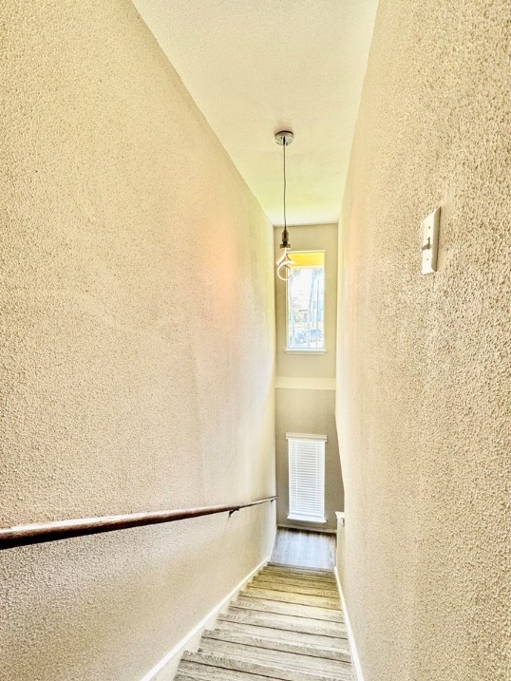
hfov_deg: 81.7
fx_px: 295
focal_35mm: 15
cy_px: 351
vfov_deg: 98.1
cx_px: 269
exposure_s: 1/99
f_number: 2.2
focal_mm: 2.22
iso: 125
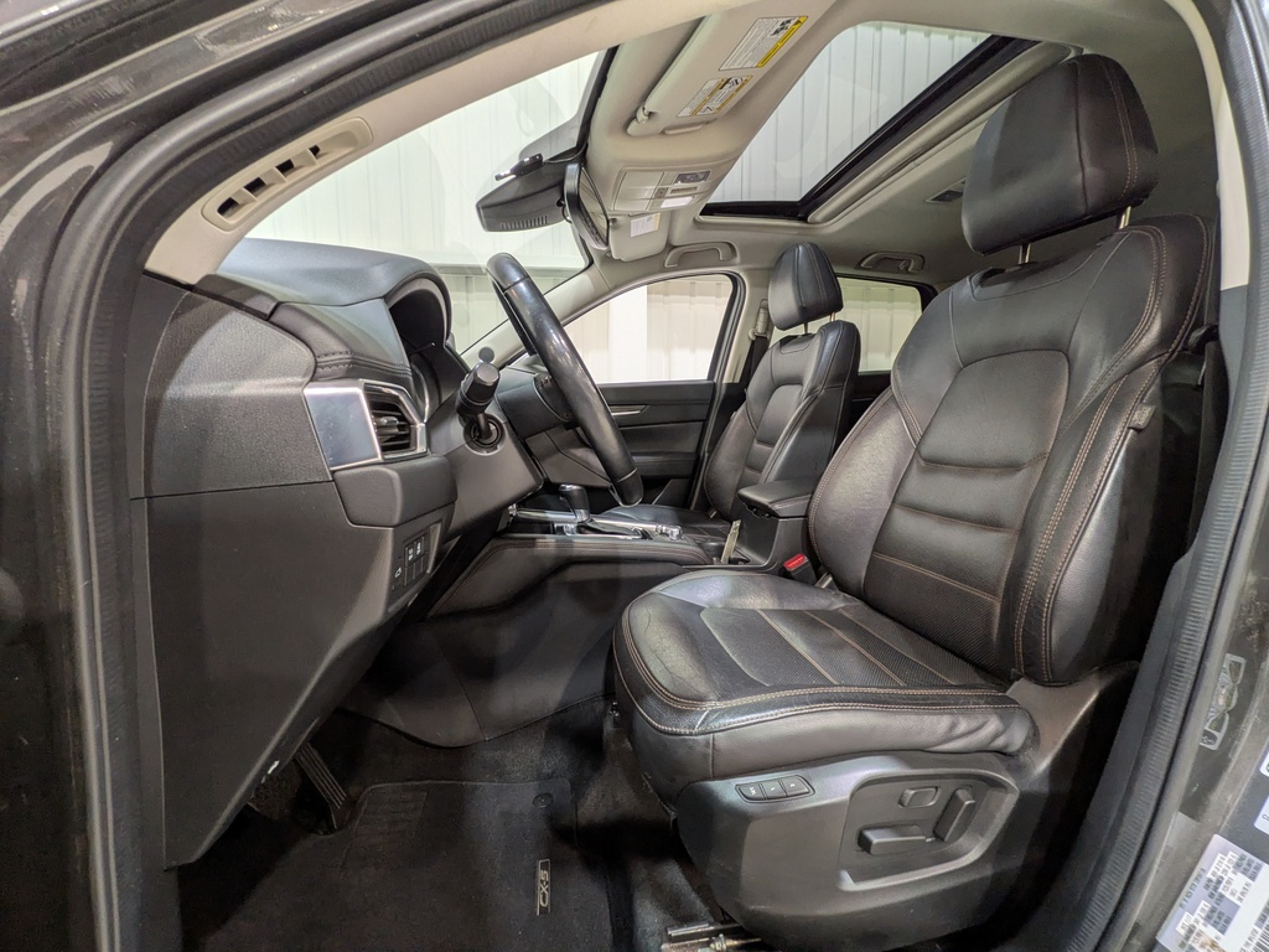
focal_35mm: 14
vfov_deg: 85.7
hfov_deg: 102.1
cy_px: 476
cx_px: 634
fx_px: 513
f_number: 2.2
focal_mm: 1.83
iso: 93
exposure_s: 1/33.3
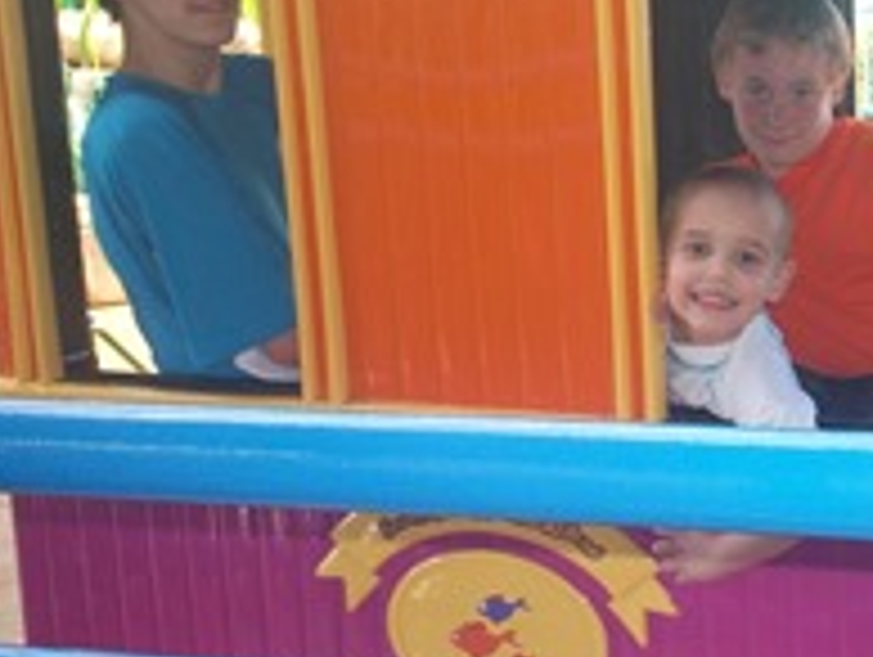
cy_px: 297
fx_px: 1818
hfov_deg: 26.3
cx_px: 738
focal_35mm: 72
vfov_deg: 20.5
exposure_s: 1/60
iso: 80
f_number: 4.5
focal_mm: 6.3
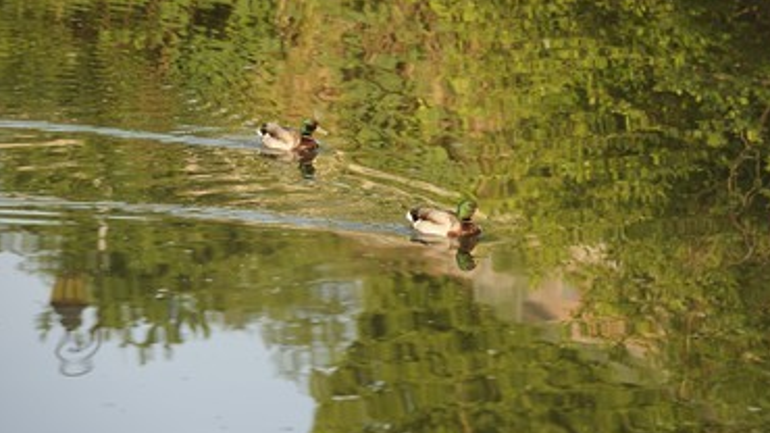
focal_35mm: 238
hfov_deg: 9.1
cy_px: 206
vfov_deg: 5.1
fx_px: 4859
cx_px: 434
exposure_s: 1/200
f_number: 5
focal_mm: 200
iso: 200
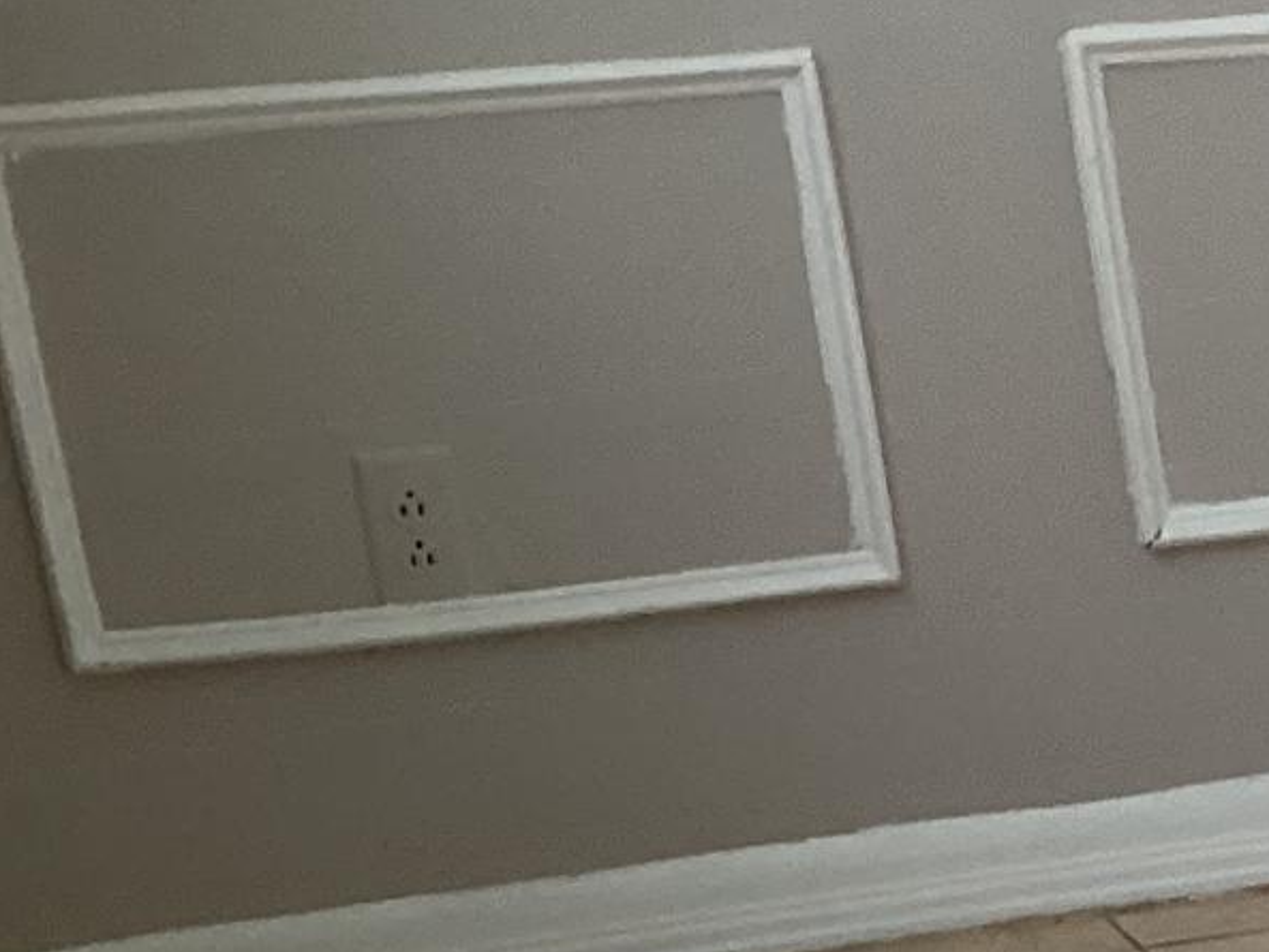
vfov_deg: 13.1
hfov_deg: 16.0
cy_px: 1418
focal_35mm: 107
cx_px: 2185
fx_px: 3923
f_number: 2.4
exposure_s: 1/50
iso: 100
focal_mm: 3.3
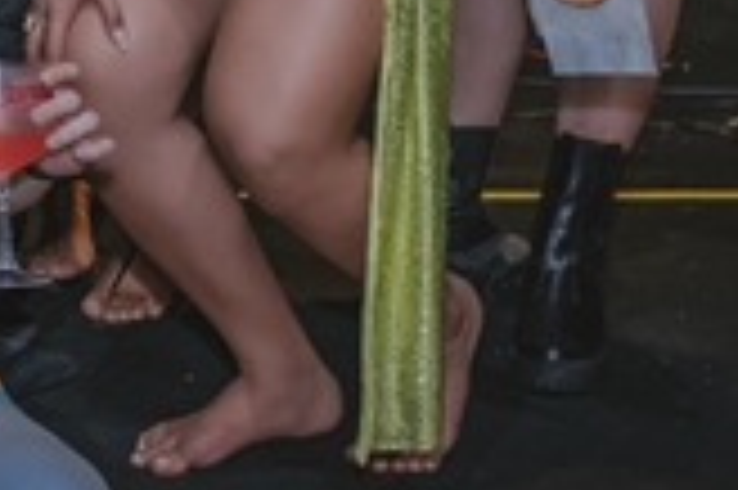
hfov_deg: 11.6
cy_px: -328
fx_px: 3338
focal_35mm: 163
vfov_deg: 8.2
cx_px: -610
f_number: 3.2
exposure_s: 1/200
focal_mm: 24
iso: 1000
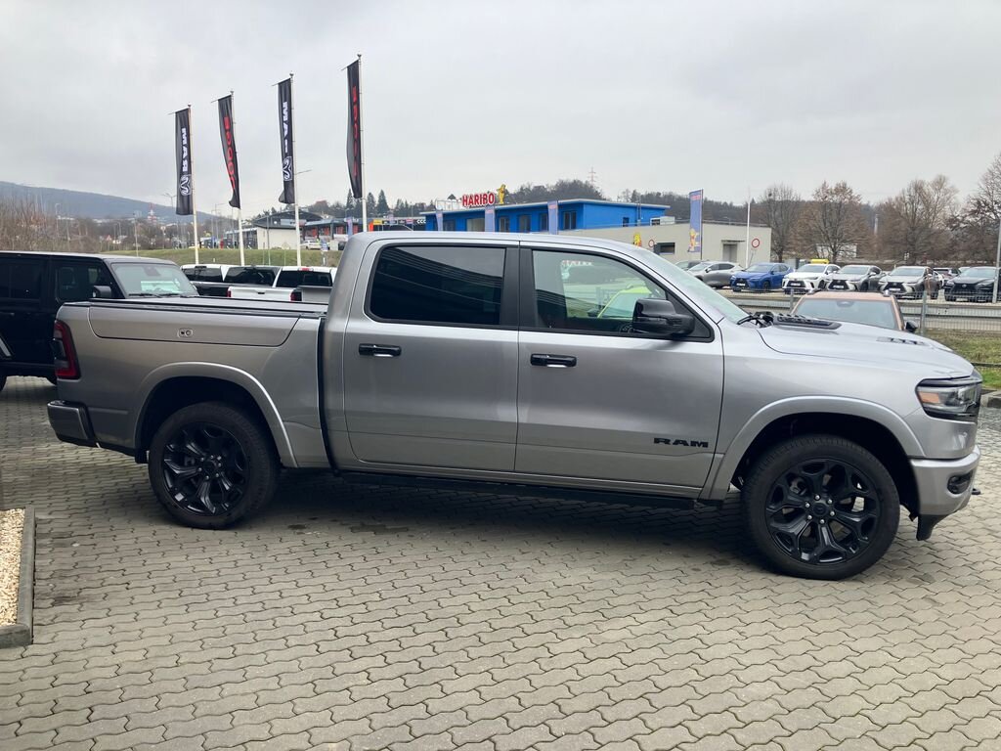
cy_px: 376
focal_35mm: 28
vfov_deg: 49.7
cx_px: 500
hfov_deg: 63.4
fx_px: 810
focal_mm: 3.99
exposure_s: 1/292
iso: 32
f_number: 1.8
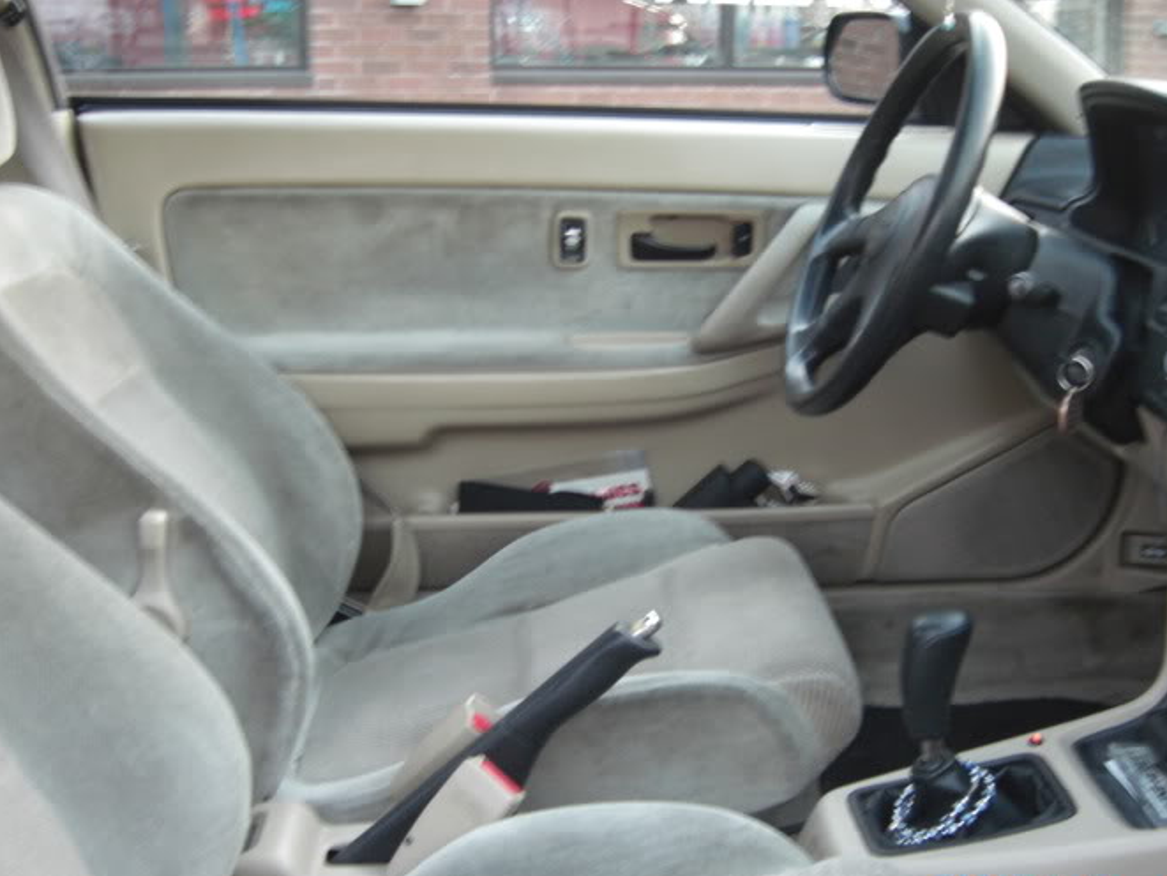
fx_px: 1551
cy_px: 472
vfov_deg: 31.5
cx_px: 644
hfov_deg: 41.2
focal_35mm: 46
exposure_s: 1/13
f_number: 2.8
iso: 200
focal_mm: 7.9
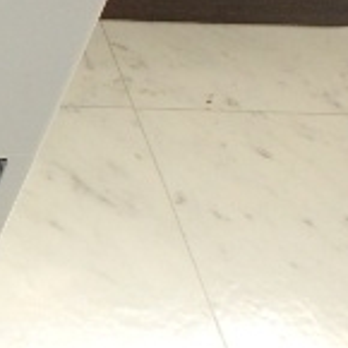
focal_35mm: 82
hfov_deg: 17.0
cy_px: 29
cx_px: -298
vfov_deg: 20.7
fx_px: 933
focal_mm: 3.7
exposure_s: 1/40
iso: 200
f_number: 3.5
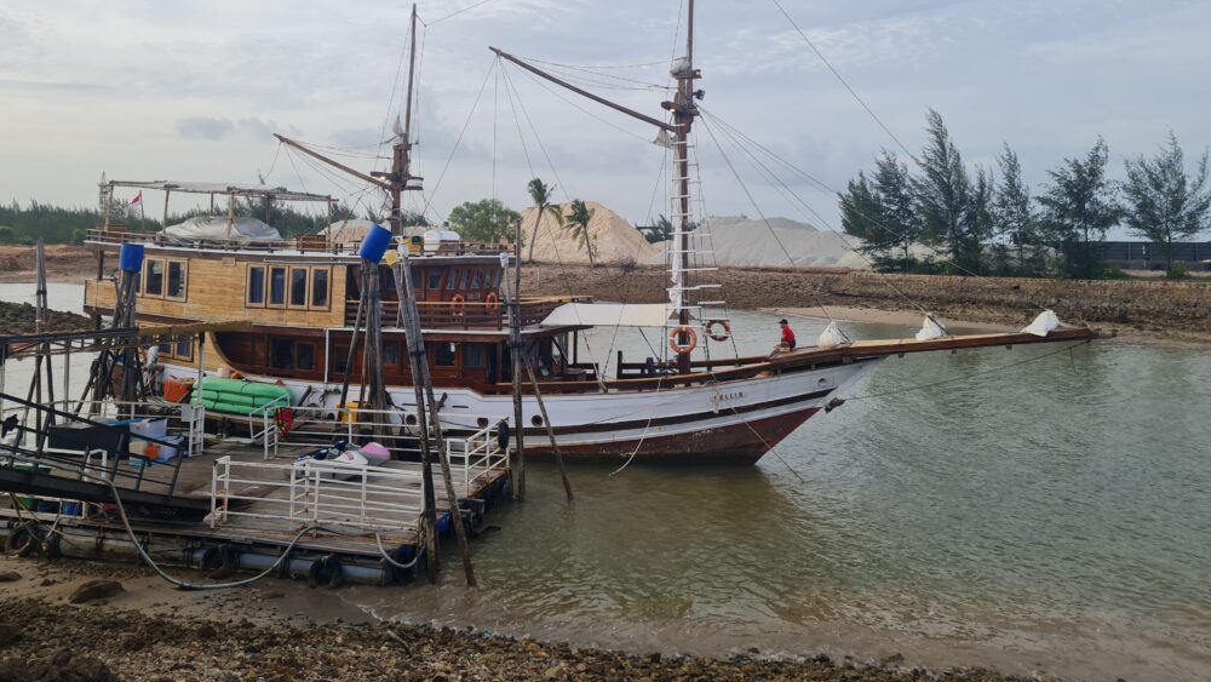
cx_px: 599
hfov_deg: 66.1
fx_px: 931
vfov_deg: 39.9
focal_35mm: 29
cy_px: 248
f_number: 1.8
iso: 50
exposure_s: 1/1464
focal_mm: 5.4
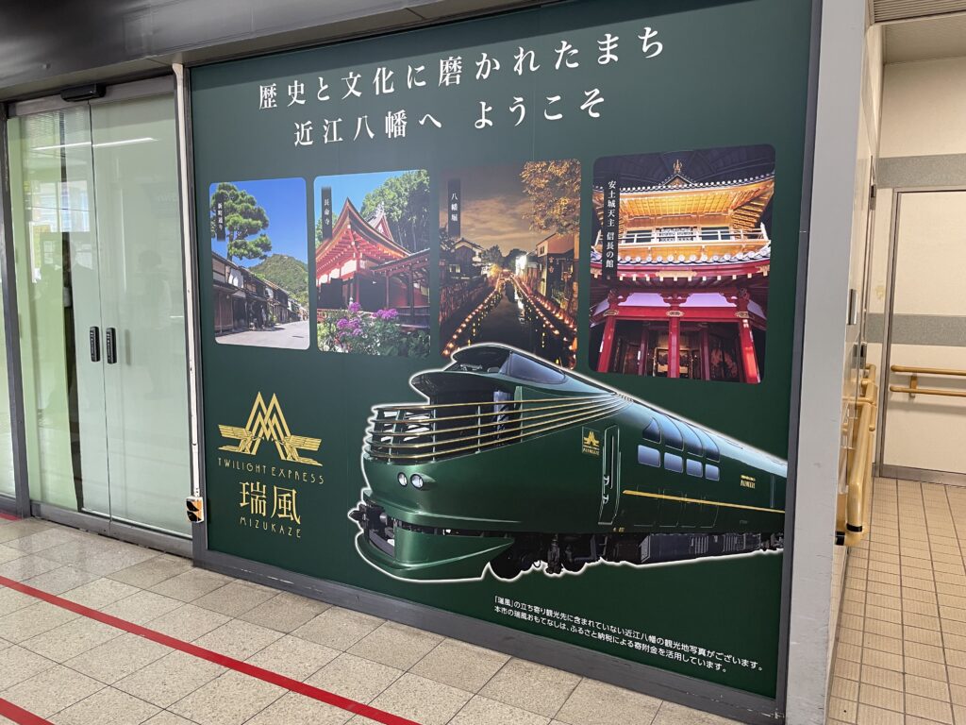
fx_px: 726
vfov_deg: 53.1
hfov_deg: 67.3
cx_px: 483
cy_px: 362
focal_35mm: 26
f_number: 1.6
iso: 125
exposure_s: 1/92
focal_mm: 4.2
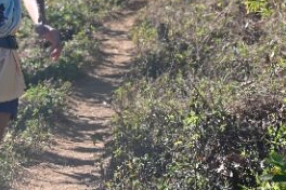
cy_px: -82
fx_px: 1271
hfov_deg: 12.7
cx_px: -11
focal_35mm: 160
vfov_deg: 8.4
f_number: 6.3
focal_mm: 55
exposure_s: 1/250
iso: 100
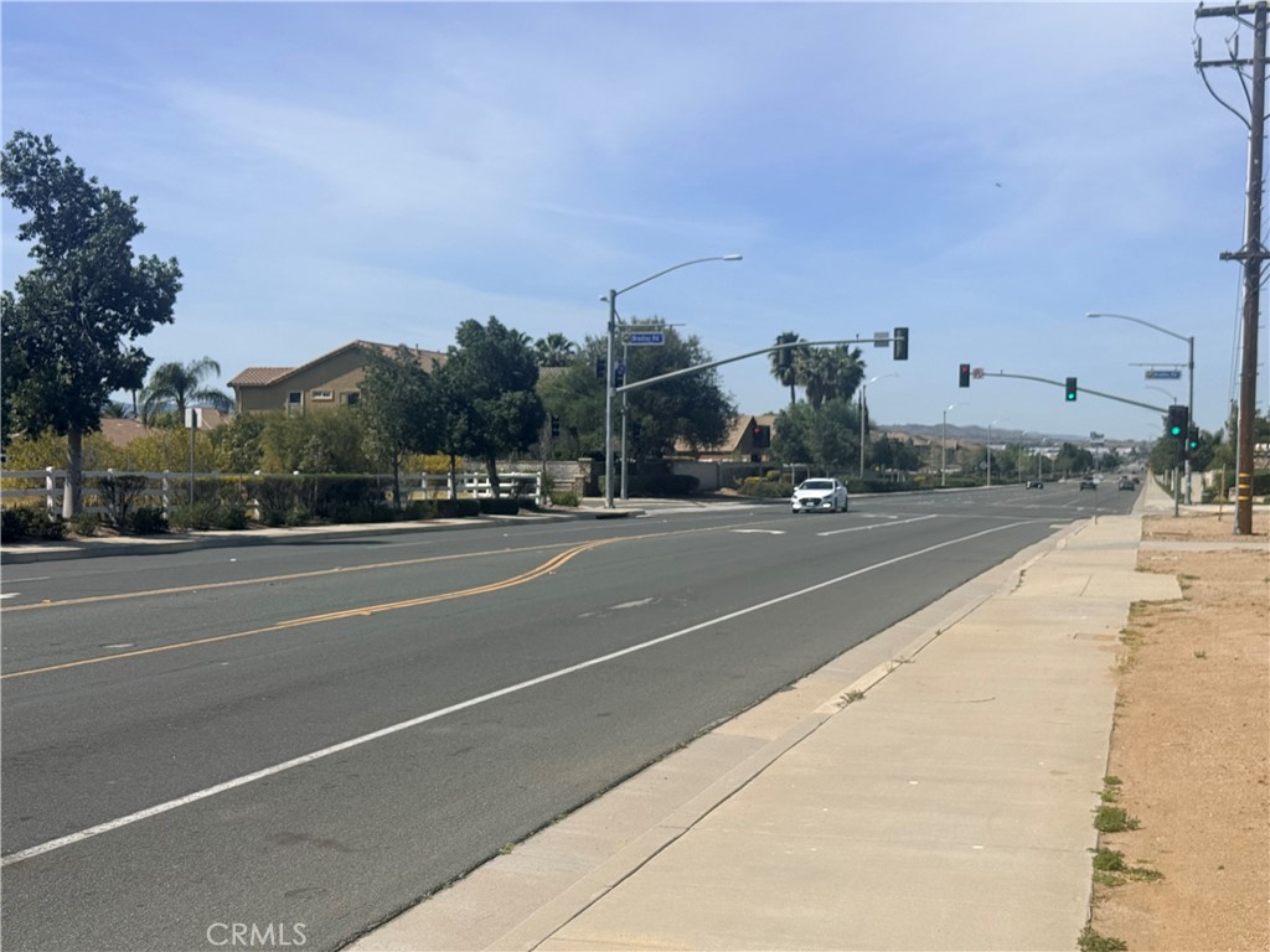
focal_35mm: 48
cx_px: 635
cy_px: 476
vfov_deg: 30.3
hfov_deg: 39.7
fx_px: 1761
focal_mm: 6.76
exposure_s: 1/7874
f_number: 1.78
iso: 64
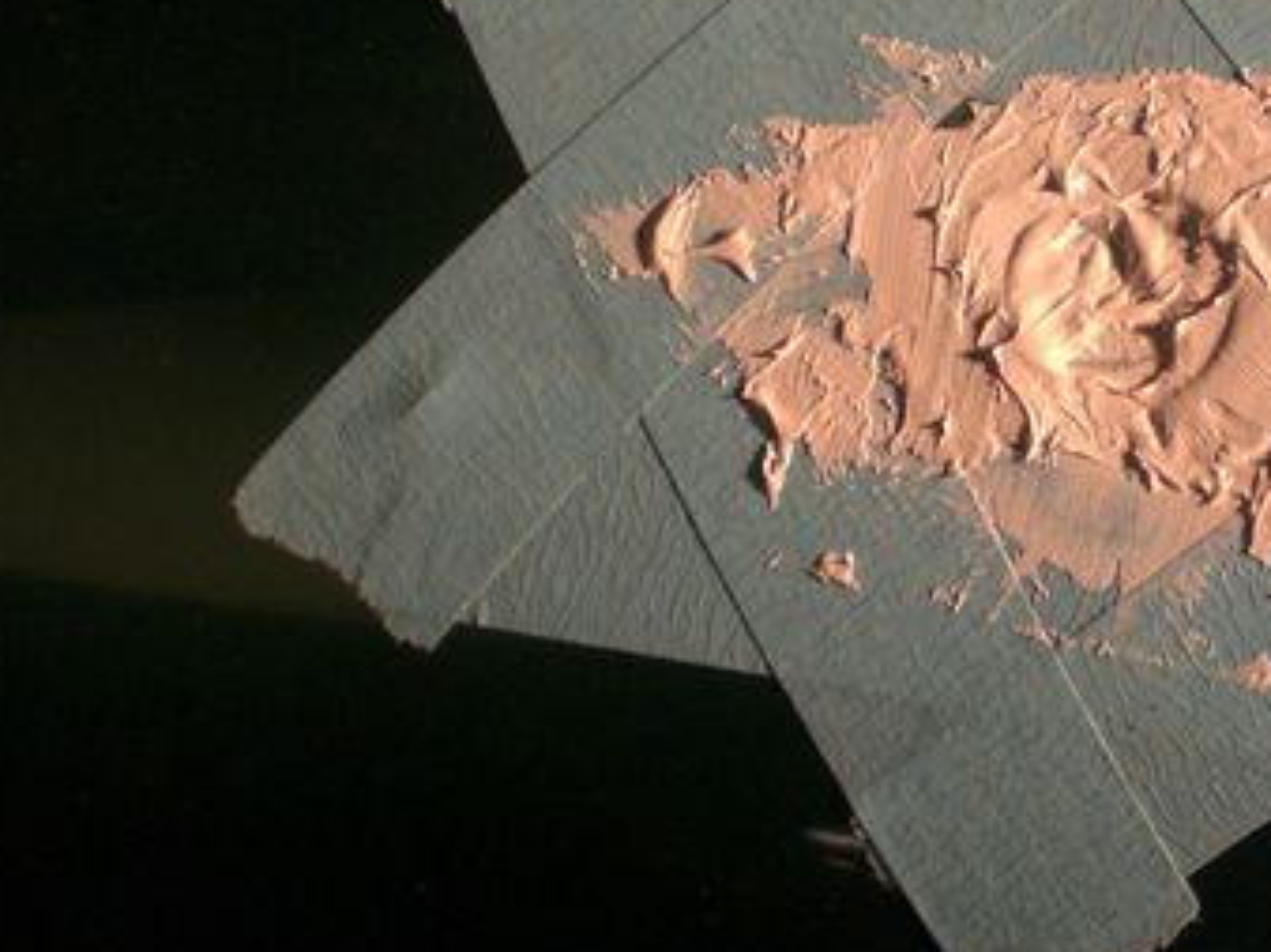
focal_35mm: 72
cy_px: 335
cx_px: 1087
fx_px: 2642
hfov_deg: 26.4
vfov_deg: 20.4
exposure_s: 1/80
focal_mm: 6.3
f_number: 3.1
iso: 100
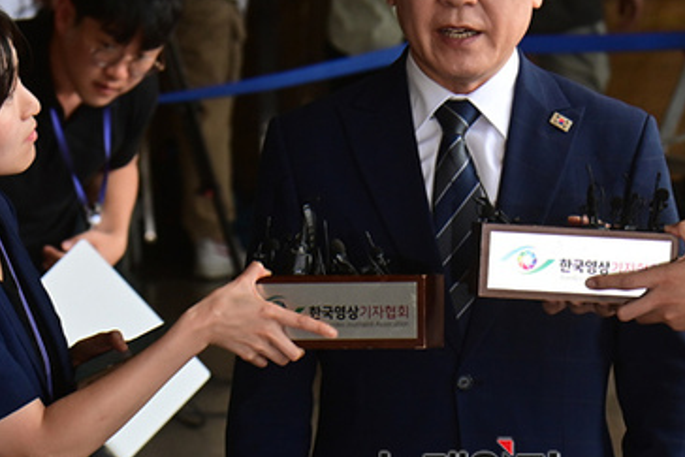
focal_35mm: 281
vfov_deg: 4.9
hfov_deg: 7.3
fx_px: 5349
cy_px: 134
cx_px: 465
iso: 1250
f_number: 9
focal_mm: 160
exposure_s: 1/250
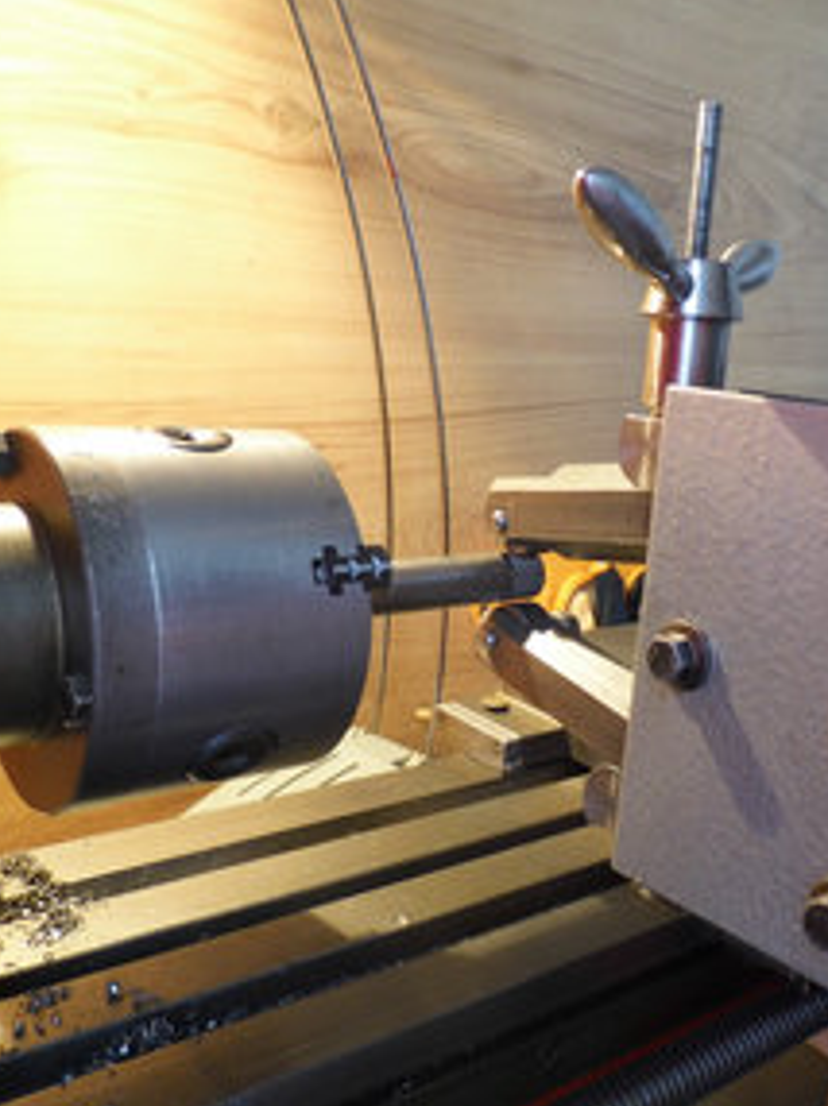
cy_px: 572
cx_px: 557
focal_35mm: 35
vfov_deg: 52.7
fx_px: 1118
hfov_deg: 40.1
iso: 100
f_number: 3.1
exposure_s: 1/7
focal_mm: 4.5
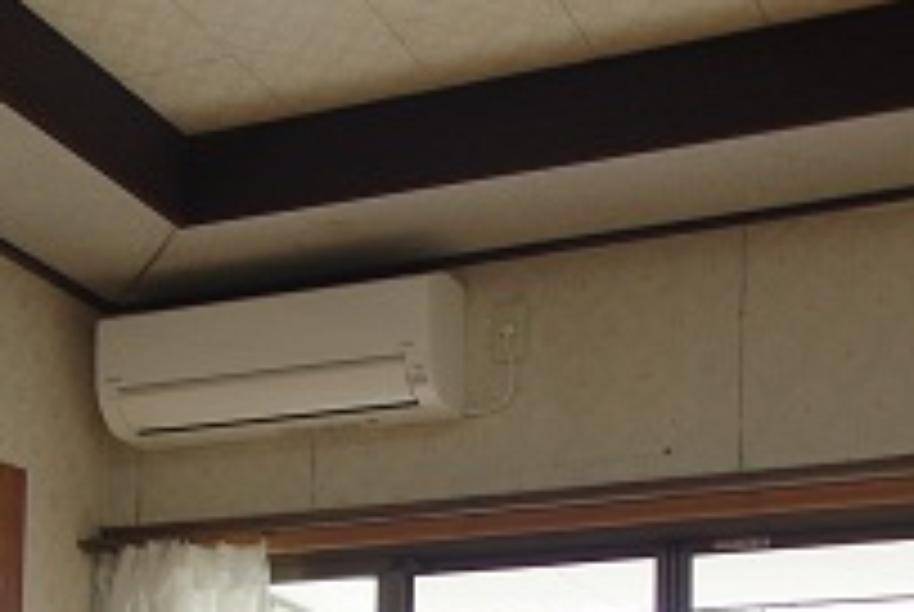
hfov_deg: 29.6
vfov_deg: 18.5
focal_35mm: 68
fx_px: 1729
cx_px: 401
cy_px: 830
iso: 200
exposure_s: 1/60
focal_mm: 10
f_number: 5
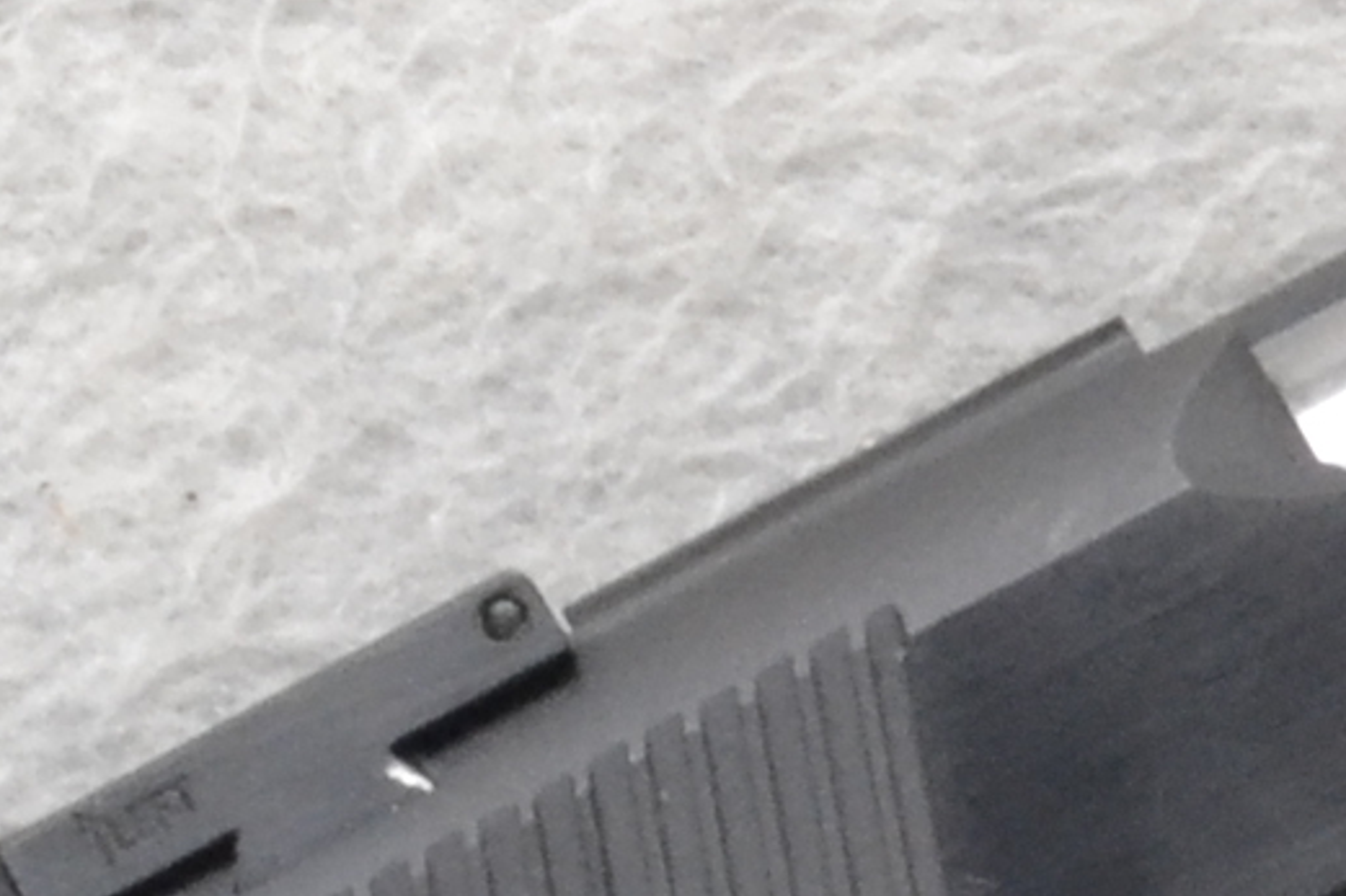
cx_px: 1801
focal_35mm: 398
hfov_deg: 5.2
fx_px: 14875
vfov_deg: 3.4
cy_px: 1371
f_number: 20
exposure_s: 1/60
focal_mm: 40
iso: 3200
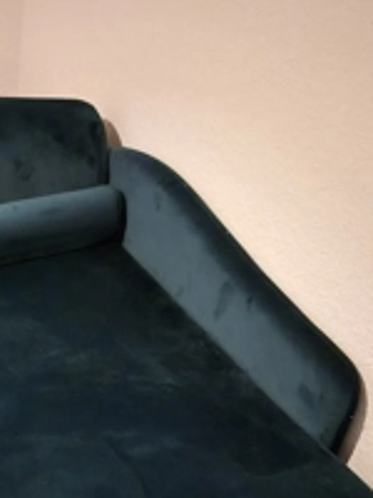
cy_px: 381
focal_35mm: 46
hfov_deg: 30.8
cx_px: 80
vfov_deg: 40.0
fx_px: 661
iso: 2500
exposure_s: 1/33.3
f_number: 1.8
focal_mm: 5.4
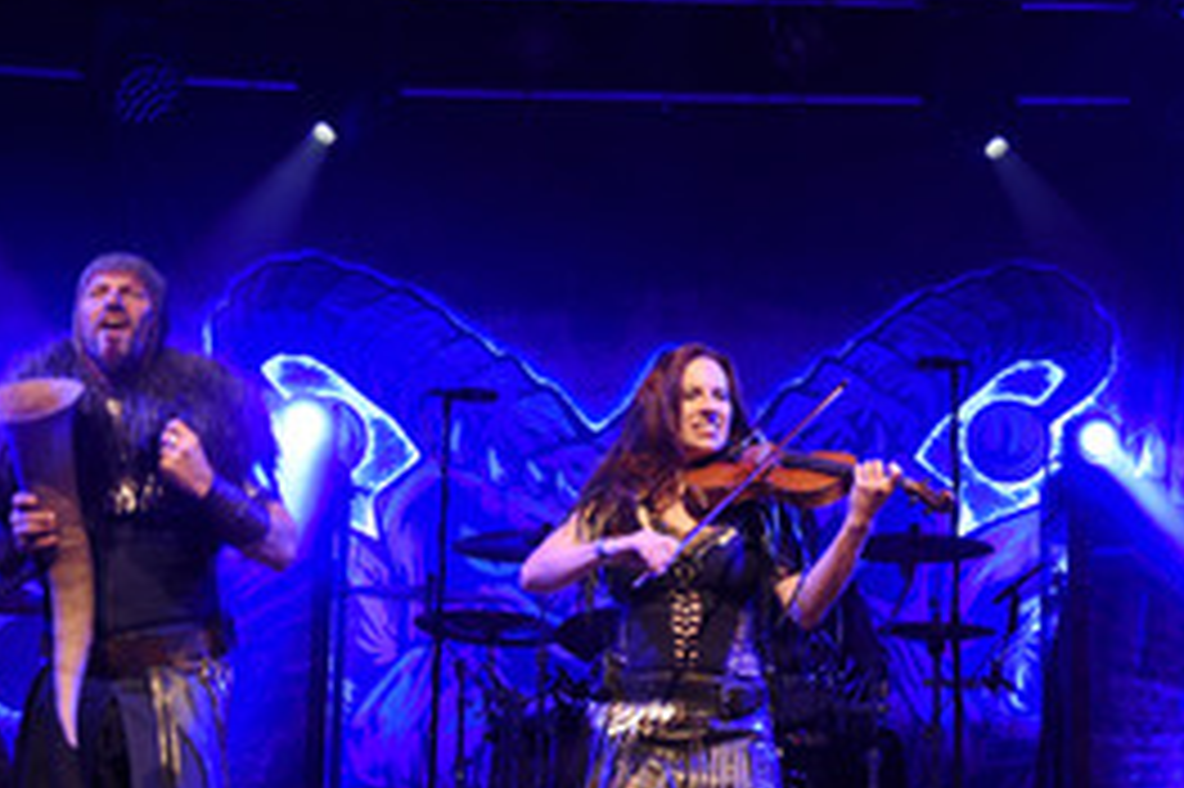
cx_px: 777
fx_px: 2597
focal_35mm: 79
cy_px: 549
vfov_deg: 17.2
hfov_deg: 25.6
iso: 1600
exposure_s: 1/60
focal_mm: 46
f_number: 5.6
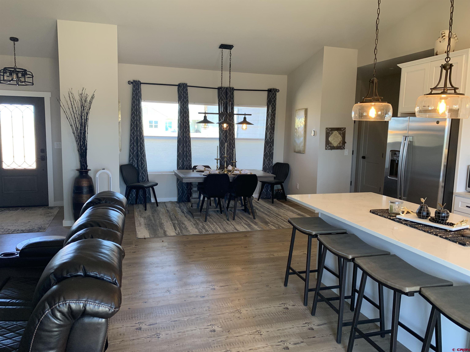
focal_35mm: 26
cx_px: 235
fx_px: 353
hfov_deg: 67.3
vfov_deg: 53.1
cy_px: 176
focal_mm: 4.25
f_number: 1.8
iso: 64
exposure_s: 1/60
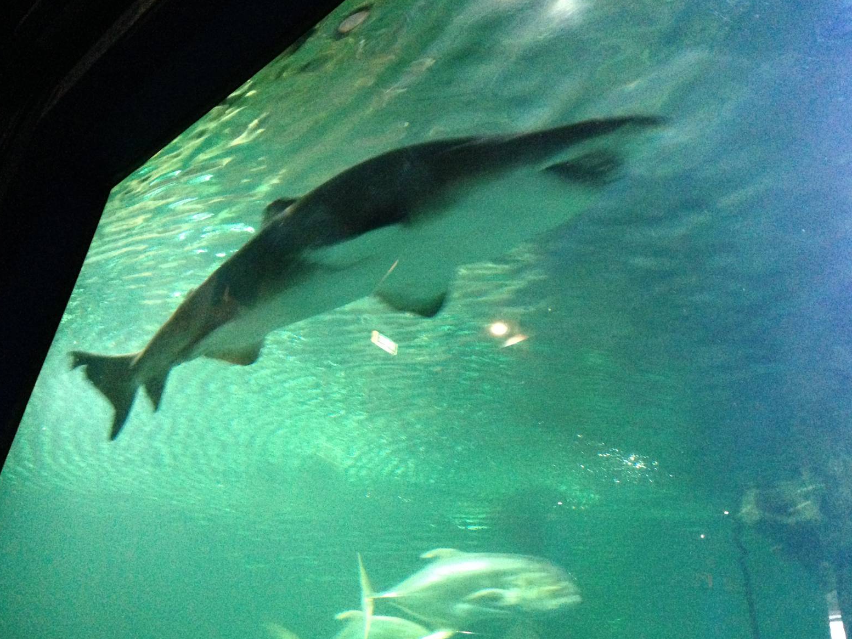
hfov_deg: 53.9
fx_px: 837
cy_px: 318
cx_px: 415
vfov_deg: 41.8
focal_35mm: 34
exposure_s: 1/15
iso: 640
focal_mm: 4.12
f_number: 2.4
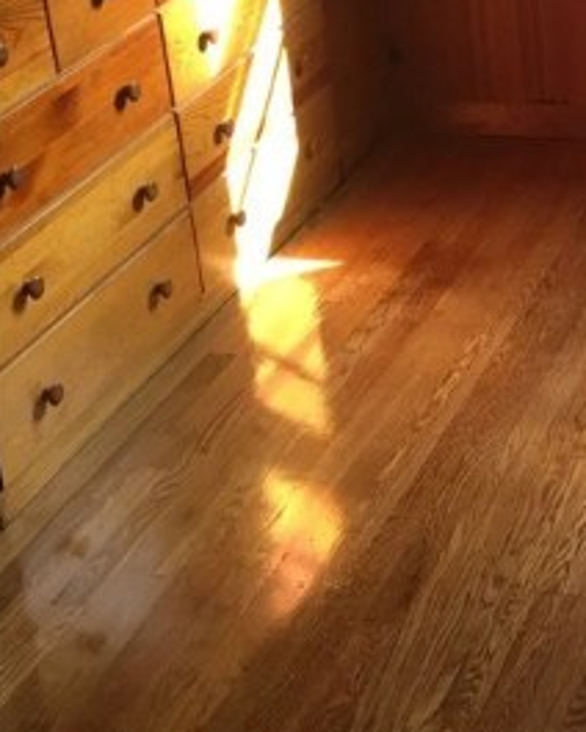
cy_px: 66
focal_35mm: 82
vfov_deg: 22.7
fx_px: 1778
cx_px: 791
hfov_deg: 17.4
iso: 32
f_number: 2.2
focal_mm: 4.15
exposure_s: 1/30
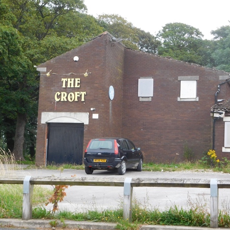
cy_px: 116
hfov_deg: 26.0
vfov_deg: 26.1
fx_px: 496
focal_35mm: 66
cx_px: 146
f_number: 4.2
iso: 125
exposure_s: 1/50
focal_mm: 9.8
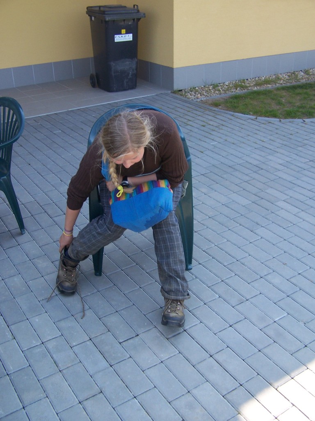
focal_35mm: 38
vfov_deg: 49.0
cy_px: 210
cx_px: 158
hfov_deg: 37.7
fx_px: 461
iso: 80
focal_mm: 6.3
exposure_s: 1/250
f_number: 2.8
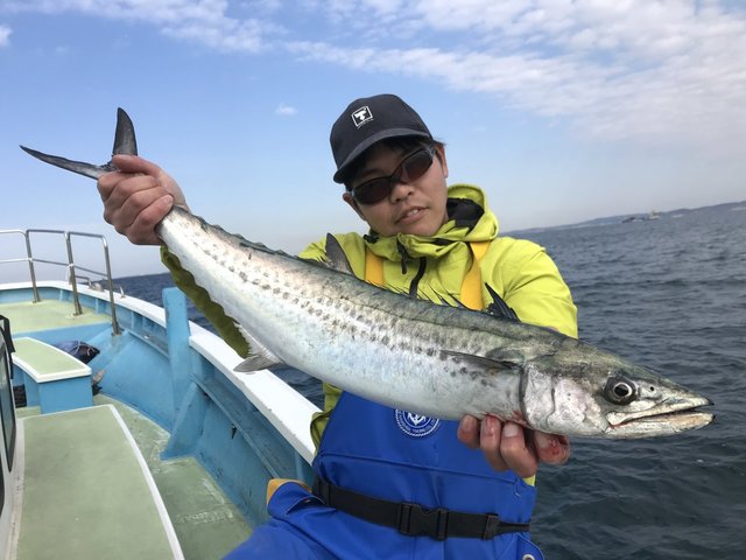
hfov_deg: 63.4
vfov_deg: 49.7
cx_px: 373
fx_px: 603
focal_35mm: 28
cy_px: 280
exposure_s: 1/1650
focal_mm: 3.99
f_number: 1.8
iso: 20
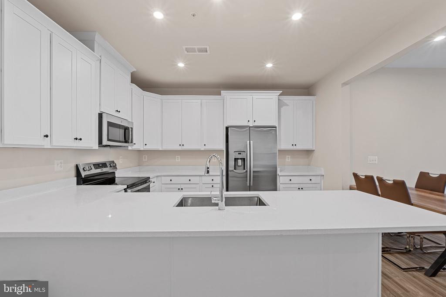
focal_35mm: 15
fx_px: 186
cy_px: 148
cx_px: 223
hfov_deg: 100.4
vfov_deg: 77.3
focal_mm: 10
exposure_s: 1/1.25
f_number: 9
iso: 100
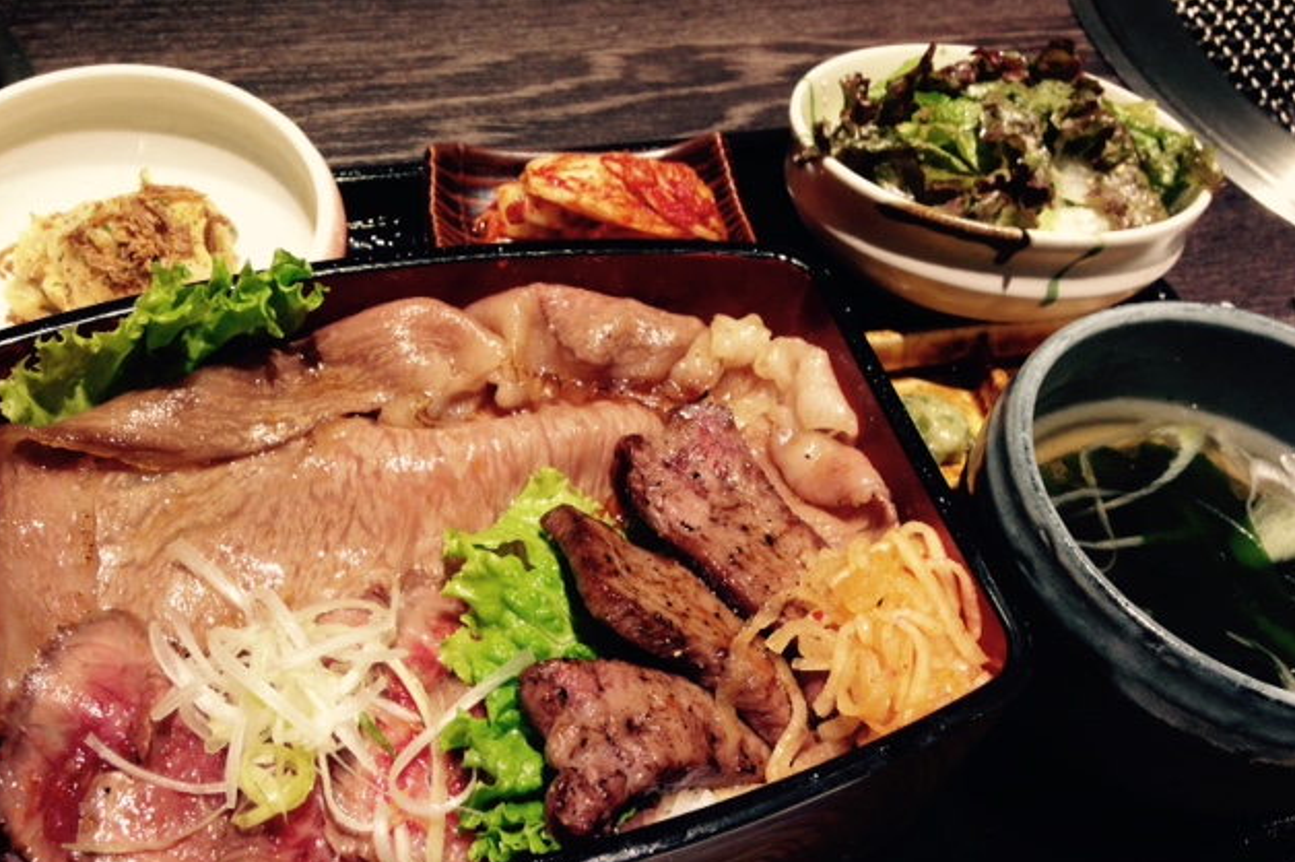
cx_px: 639
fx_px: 1258
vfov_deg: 37.8
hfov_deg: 54.5
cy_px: 445
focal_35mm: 35
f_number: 2.4
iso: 64
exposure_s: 1/20
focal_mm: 4.12
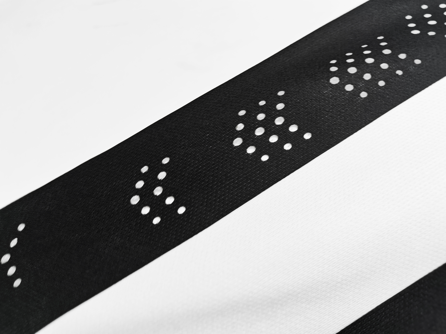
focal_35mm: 26
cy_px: 167
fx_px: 335
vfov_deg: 53.1
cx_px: 223
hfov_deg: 67.3
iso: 100
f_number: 1.8
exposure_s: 1/100
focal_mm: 5.58
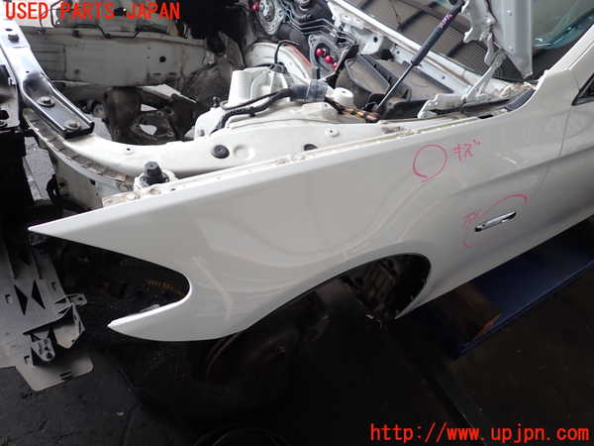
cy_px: 223
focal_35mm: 25
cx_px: 297
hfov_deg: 69.4
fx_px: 429
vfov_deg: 54.9
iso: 100
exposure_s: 1/125
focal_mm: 4.5
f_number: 2
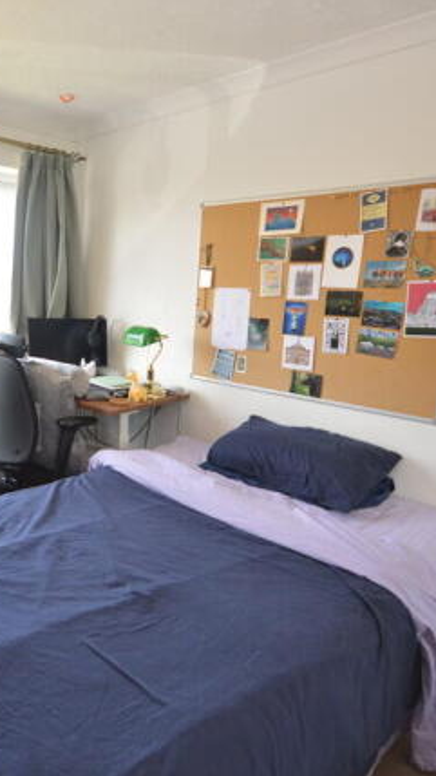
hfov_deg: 45.8
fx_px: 494
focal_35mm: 24
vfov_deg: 76.3
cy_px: 391
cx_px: 103
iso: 400
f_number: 4.5
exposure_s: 1/80
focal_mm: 10
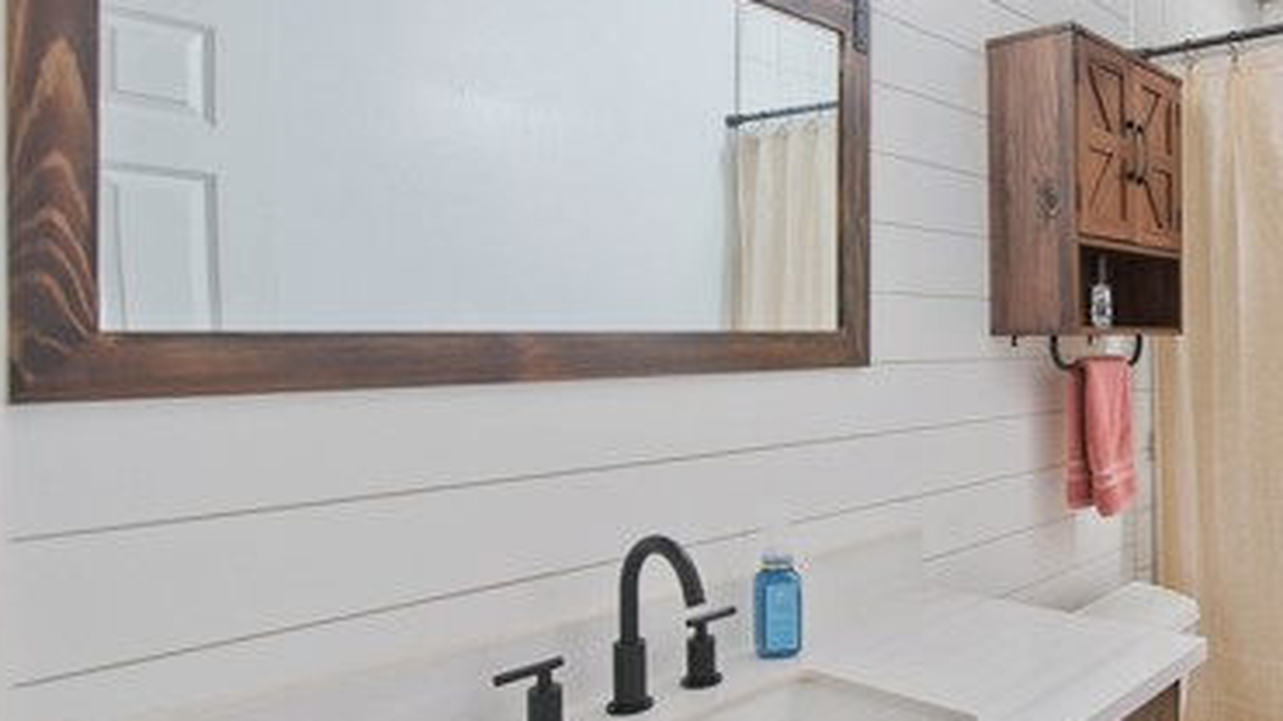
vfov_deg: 40.1
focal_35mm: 29
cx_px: 1033
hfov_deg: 60.5
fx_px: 986
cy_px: 321
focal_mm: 16
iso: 400
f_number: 6.3
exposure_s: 1/320
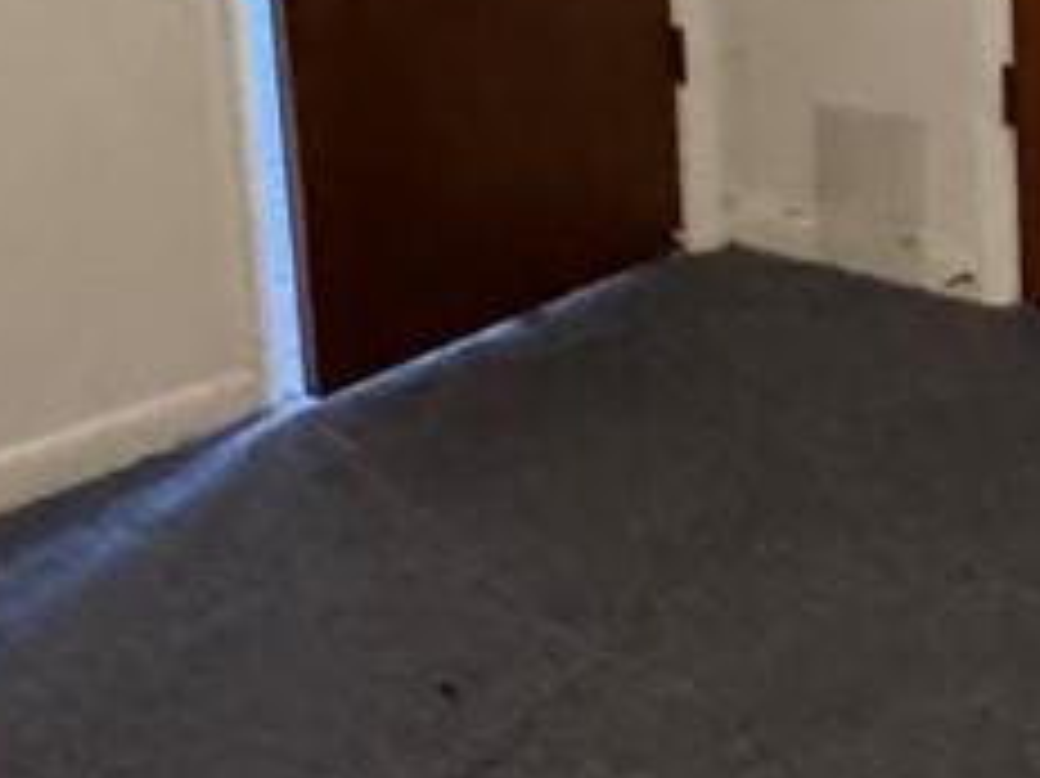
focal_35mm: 97
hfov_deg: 18.9
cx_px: 1306
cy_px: 40
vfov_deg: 15.0
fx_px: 2913
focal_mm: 2.22
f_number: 2.2
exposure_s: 1/40
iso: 1000
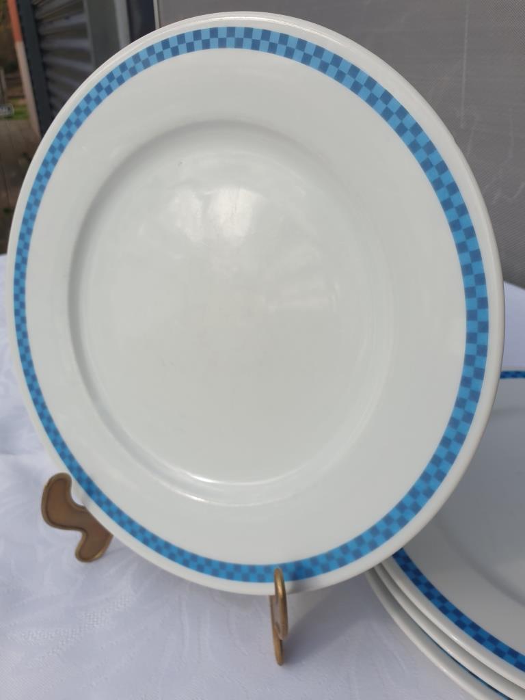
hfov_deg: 53.1
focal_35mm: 26
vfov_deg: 67.3
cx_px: 262
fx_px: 526
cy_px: 350
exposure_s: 1/1242
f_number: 2.4
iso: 50
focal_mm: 4.3
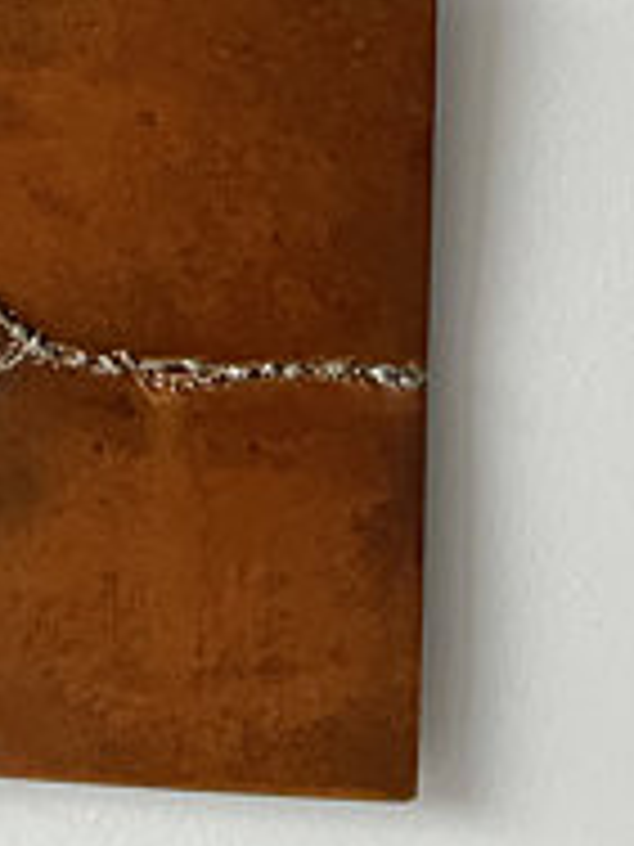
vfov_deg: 15.5
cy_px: -698
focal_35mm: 108
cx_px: -52
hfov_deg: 13.5
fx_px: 2637
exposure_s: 1/122
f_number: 1.8
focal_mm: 3
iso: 50
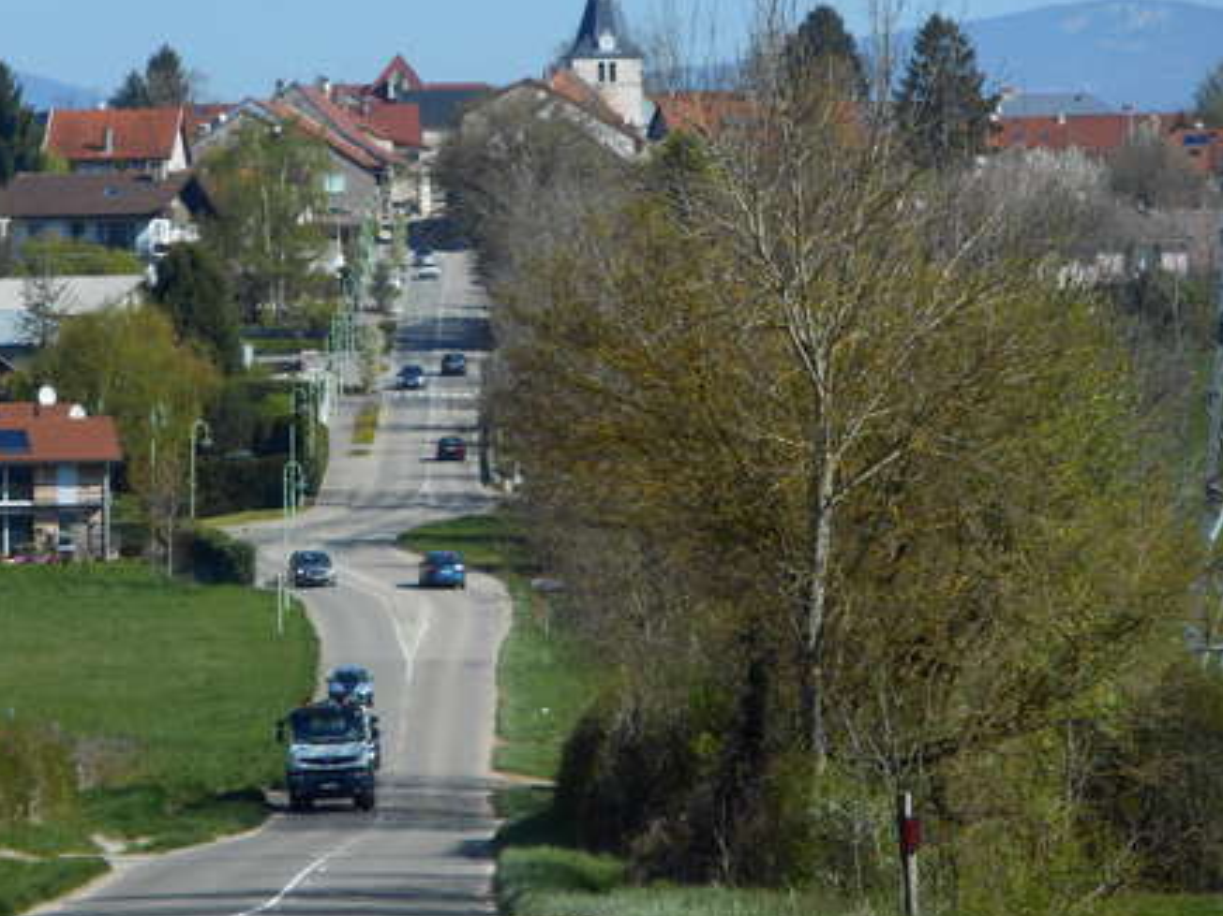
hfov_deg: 7.2
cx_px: 453
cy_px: 464
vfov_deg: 5.4
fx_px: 9749
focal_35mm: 276
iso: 80
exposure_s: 1/320
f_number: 6.6
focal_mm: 36
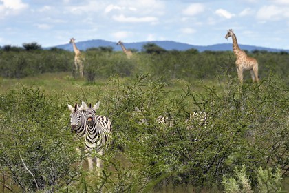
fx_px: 2248
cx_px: 144
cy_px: 96
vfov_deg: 4.9
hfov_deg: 7.4
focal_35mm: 280
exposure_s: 1/800
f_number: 8
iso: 400
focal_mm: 280
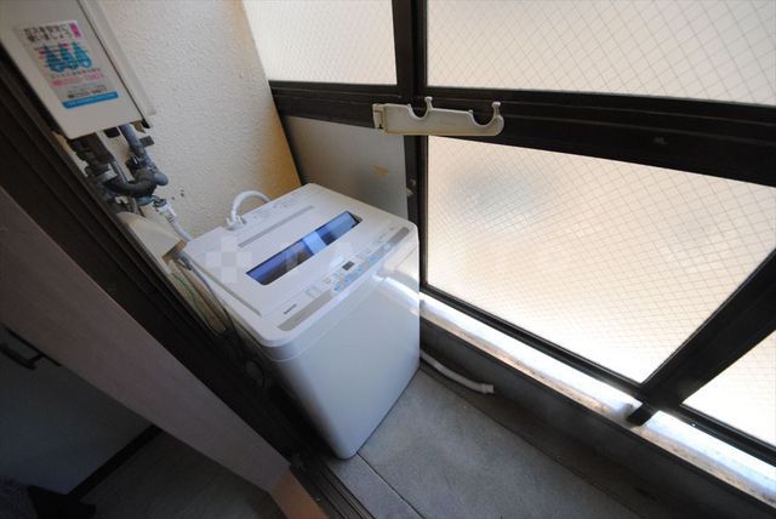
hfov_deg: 112.6
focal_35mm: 12
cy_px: 260
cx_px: 388
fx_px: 259
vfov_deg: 90.1
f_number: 7.1
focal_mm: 8
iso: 800
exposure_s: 1/200
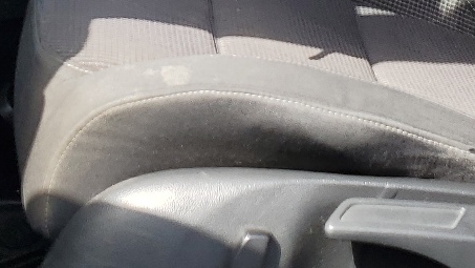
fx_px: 1260
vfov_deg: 10.8
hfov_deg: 21.3
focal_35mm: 100
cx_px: 178
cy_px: -312
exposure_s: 1/909
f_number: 1.5
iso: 50
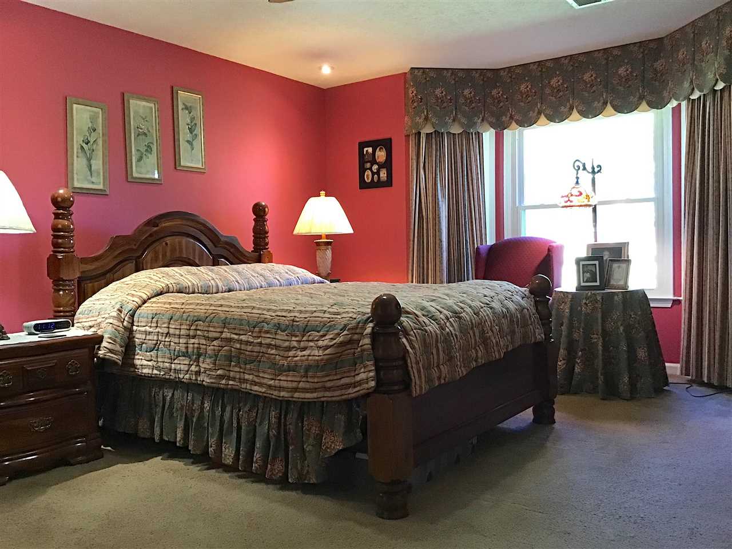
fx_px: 656
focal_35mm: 31
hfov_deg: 58.4
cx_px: 366
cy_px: 274
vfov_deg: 45.4
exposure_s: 1/30
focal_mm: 3.3
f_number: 2.4
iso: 250
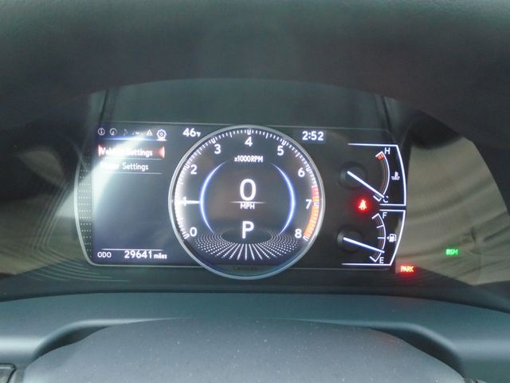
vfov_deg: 53.1
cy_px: 192
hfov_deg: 67.3
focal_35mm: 26
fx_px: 383
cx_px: 255
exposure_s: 1/13
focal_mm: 4.6
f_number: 3.2
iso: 400
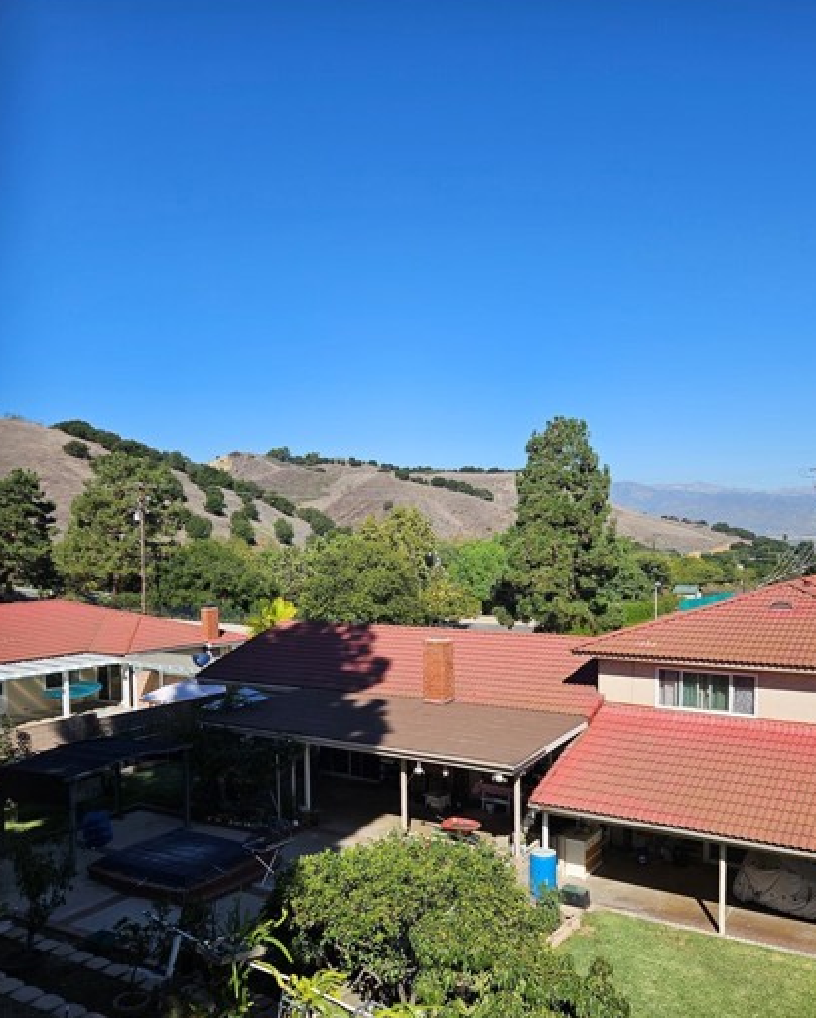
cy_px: 621
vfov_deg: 61.5
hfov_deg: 51.4
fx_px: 845
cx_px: 463
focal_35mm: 28
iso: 25
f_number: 1.8
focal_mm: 5.4
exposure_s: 1/2327
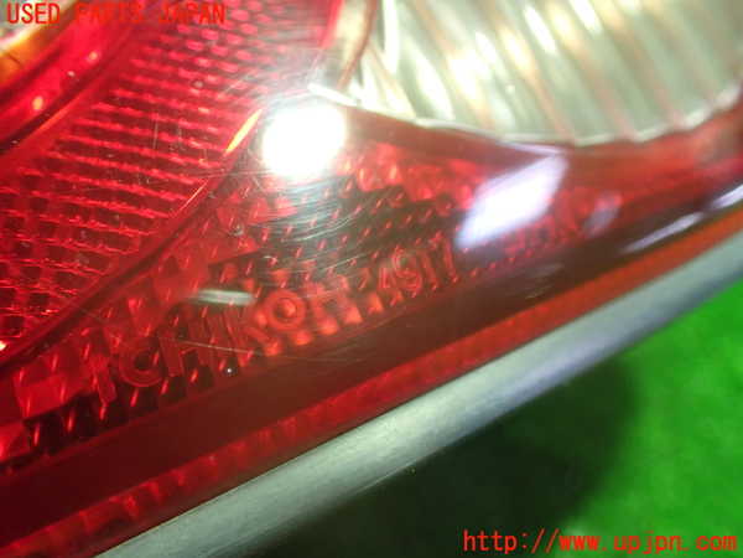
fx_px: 644
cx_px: 372
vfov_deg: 46.8
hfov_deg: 60.0
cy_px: 279
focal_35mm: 30
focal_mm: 5.4
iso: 800
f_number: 2.3
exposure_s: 1/50
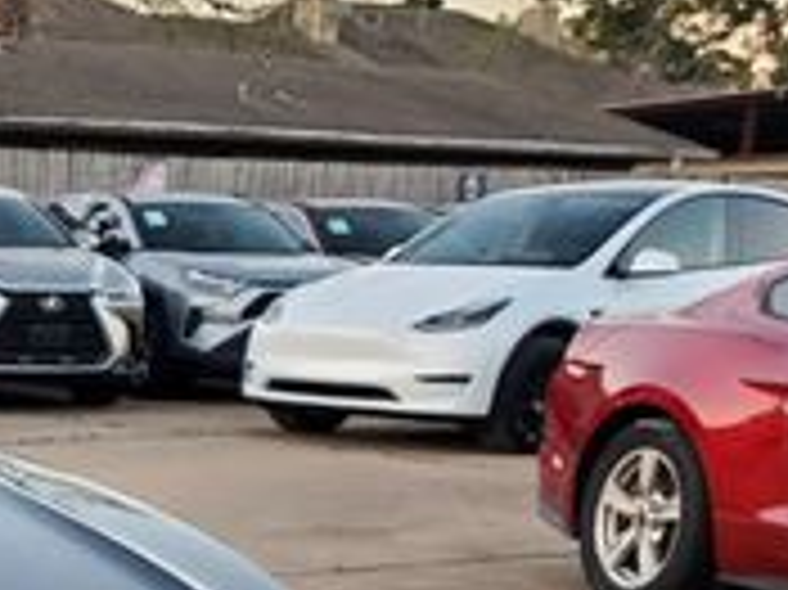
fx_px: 2161
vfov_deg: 14.5
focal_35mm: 95
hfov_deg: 17.4
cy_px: 883
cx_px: -558
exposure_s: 1/120
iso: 160
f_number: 2.4
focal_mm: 4.3
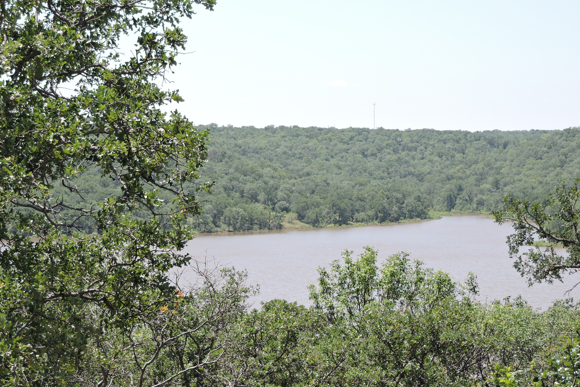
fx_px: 1772
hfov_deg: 18.6
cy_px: 201
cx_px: 289
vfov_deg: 12.5
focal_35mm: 110
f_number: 4.2
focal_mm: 18.7
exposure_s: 1/400
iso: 100
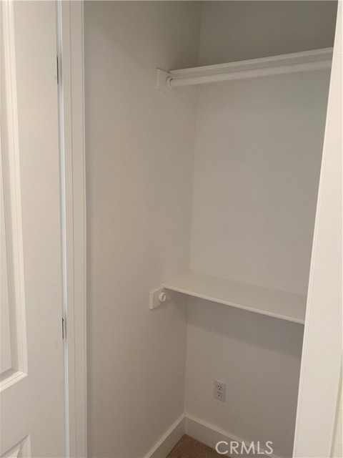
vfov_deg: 67.3
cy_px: 229
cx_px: 172
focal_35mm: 26
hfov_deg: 53.1
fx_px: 344
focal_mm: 4.25
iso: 80
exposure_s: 1/60
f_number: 1.8
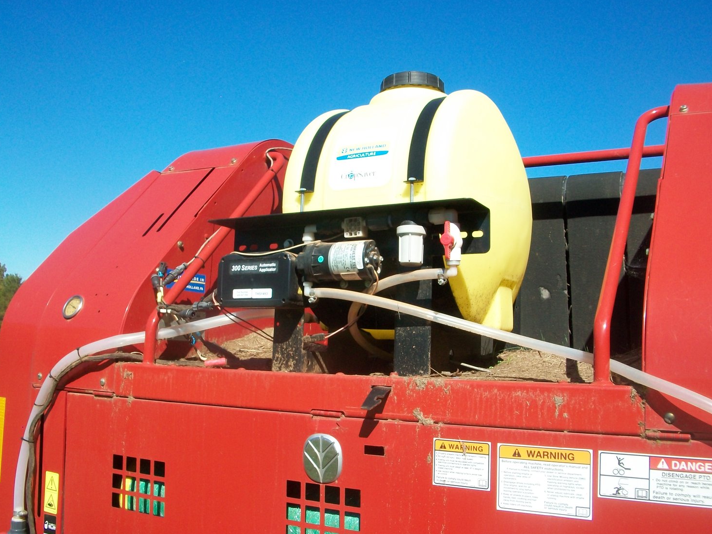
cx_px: 360
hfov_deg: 52.6
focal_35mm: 35
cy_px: 264
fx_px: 720
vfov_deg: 40.7
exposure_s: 1/320
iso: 80
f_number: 5.5
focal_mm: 5.7
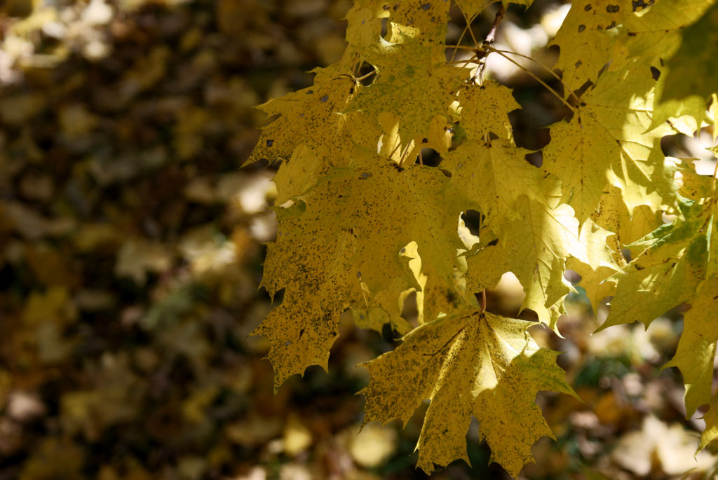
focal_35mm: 105
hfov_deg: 19.4
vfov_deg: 13.1
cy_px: 240
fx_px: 2096
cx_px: 359
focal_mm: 70
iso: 200
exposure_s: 1/125
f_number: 5.6
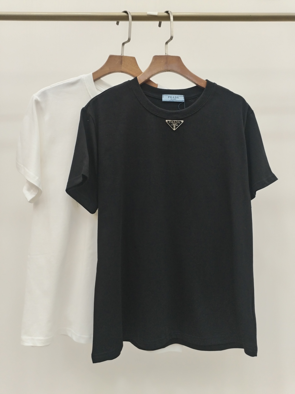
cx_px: 148
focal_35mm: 29
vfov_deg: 61.7
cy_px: 197
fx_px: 330
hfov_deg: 48.2
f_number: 1.8
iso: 265
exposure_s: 1/60
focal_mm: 4.75
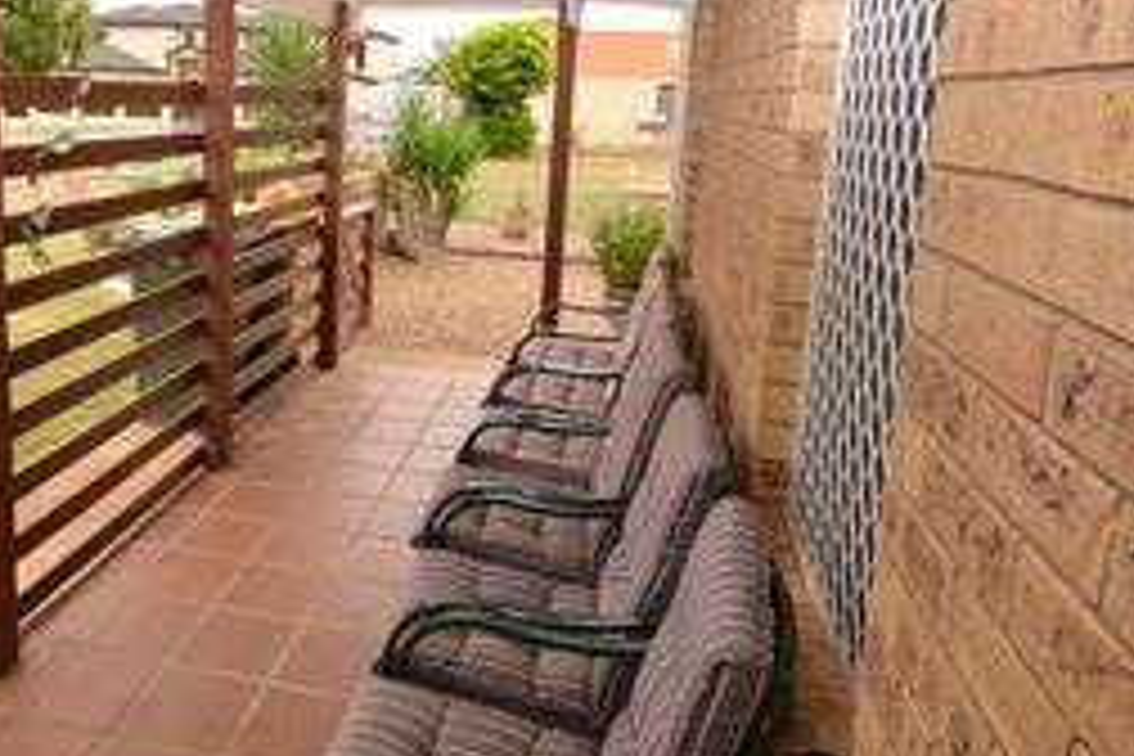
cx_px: 356
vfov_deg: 45.8
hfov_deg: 63.4
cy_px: 259
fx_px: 882
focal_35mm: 28
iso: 220
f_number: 5.6
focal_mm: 10
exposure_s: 1/125
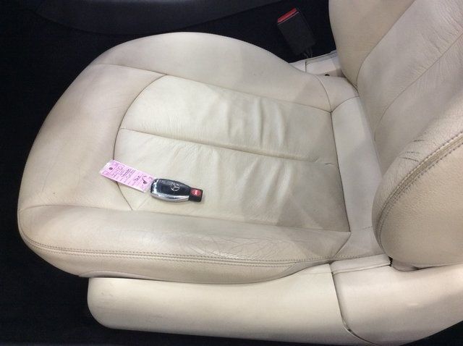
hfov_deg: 56.9
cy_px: 173
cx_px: 232
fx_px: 427
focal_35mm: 32
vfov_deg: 44.1
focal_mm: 3.3
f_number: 2.4
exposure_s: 1/24
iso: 80
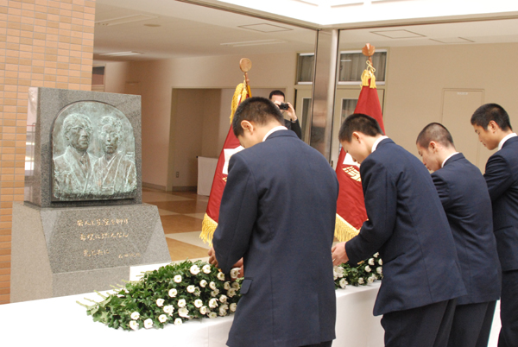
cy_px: 174
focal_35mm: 42
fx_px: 605
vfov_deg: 32.0
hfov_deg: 46.3
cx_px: 259
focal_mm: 28
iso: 1600
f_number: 5.6
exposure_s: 1/125
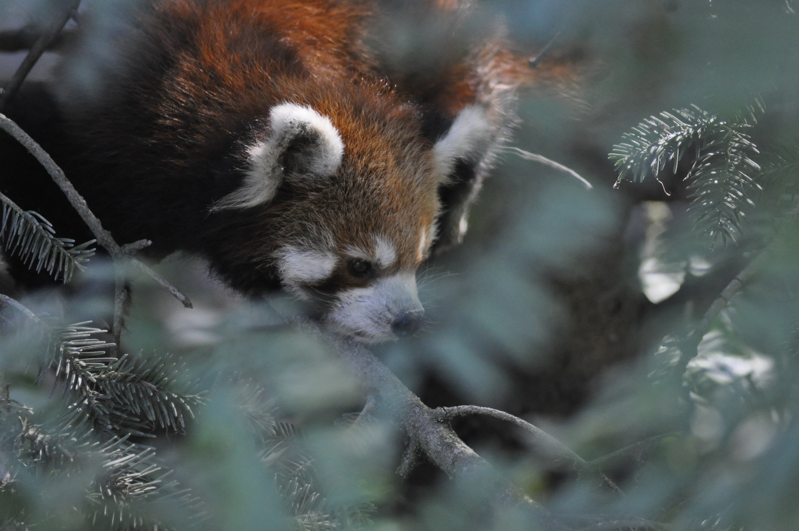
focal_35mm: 300
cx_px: 400
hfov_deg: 6.9
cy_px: 266
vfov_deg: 4.6
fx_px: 6650
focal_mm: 200
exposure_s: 1/200
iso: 1600
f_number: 5.6
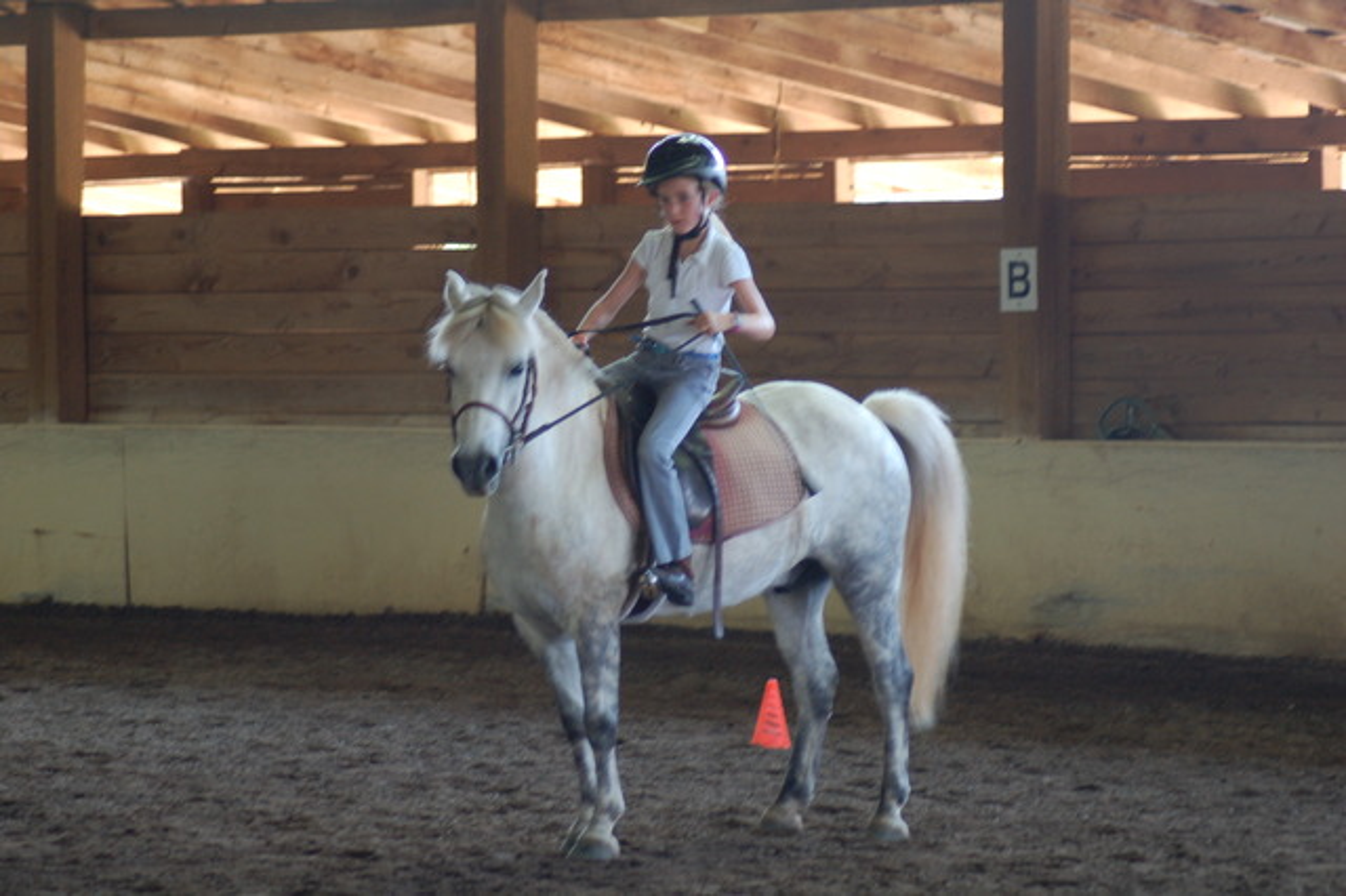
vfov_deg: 8.2
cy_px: 448
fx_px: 6278
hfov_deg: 12.2
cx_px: 673
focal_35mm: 168
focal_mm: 112
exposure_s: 1/30
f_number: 4.2
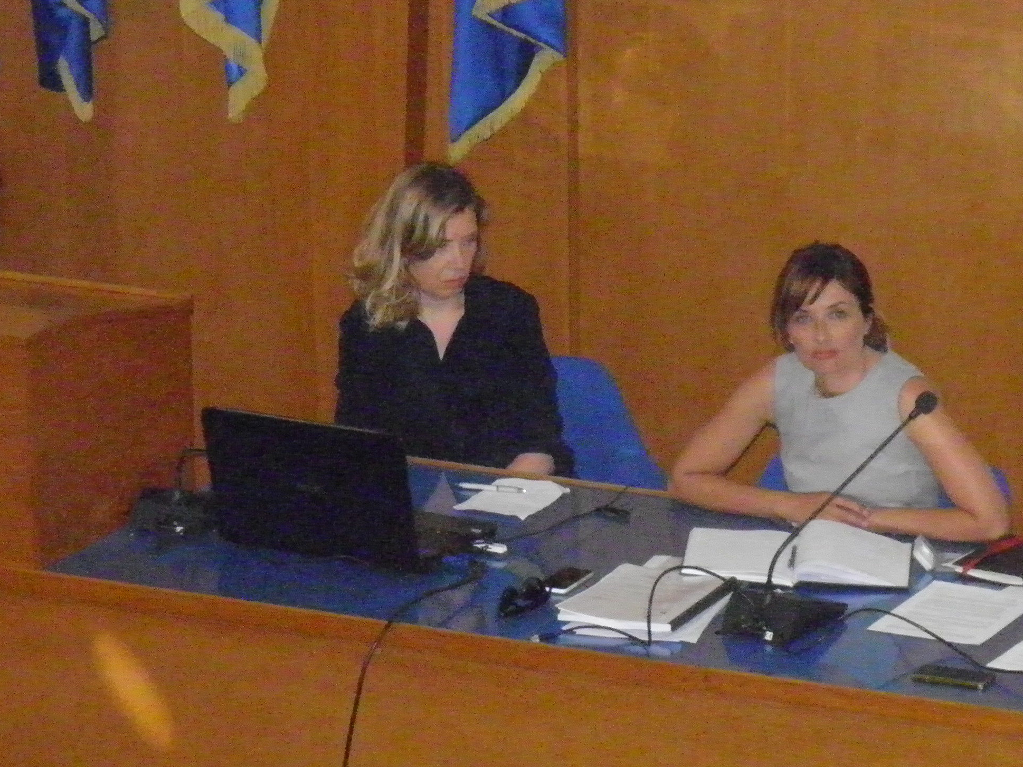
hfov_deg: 11.1
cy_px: 532
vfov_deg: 8.4
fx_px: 5231
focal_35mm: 177
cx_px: 897
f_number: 3.9
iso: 1000
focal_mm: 14.4
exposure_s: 1/100
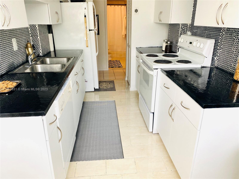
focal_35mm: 26
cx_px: 120
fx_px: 180
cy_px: 90
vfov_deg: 53.1
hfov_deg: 67.3
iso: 125
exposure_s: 1/115
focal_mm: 4.25
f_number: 1.8
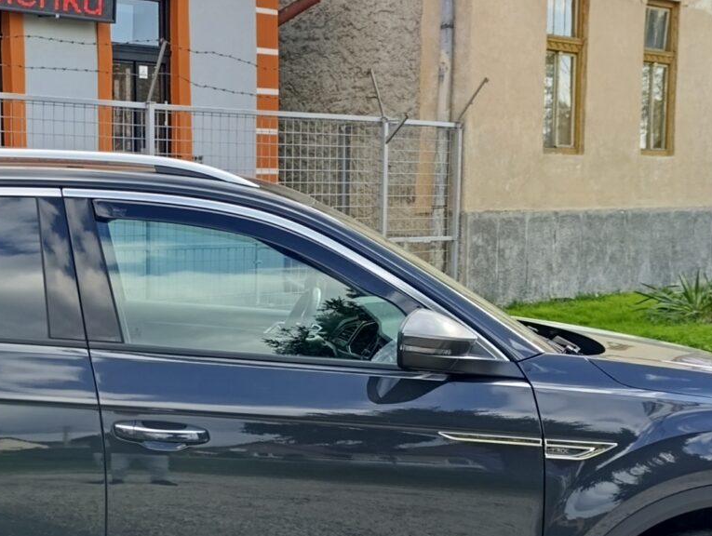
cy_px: 435
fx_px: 1586
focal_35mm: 77
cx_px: 167
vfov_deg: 19.0
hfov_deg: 25.0
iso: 50
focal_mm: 6.14
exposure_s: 1/132
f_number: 1.6
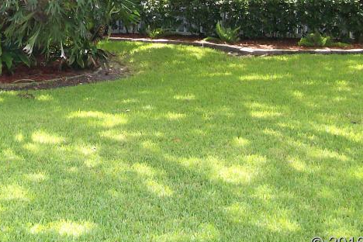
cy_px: -50
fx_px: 827
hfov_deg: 24.1
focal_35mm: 82
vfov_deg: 16.0
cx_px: 40
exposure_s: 1/185
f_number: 2.7
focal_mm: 6
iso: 80
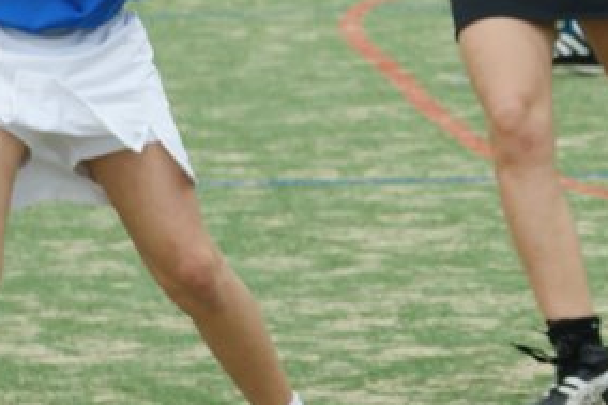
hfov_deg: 4.6
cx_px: 1083
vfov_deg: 3.1
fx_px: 7477
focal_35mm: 443
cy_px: -76
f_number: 5.6
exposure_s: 1/400
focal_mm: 70
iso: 200
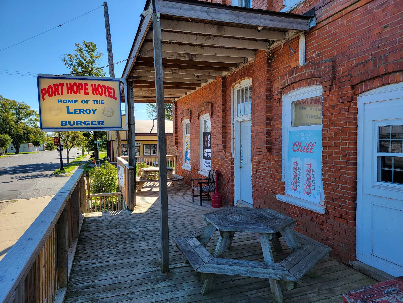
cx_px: 202
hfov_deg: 71.6
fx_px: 279
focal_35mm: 24
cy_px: 152
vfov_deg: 56.8
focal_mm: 6.7
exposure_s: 1/348
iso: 16
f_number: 1.8
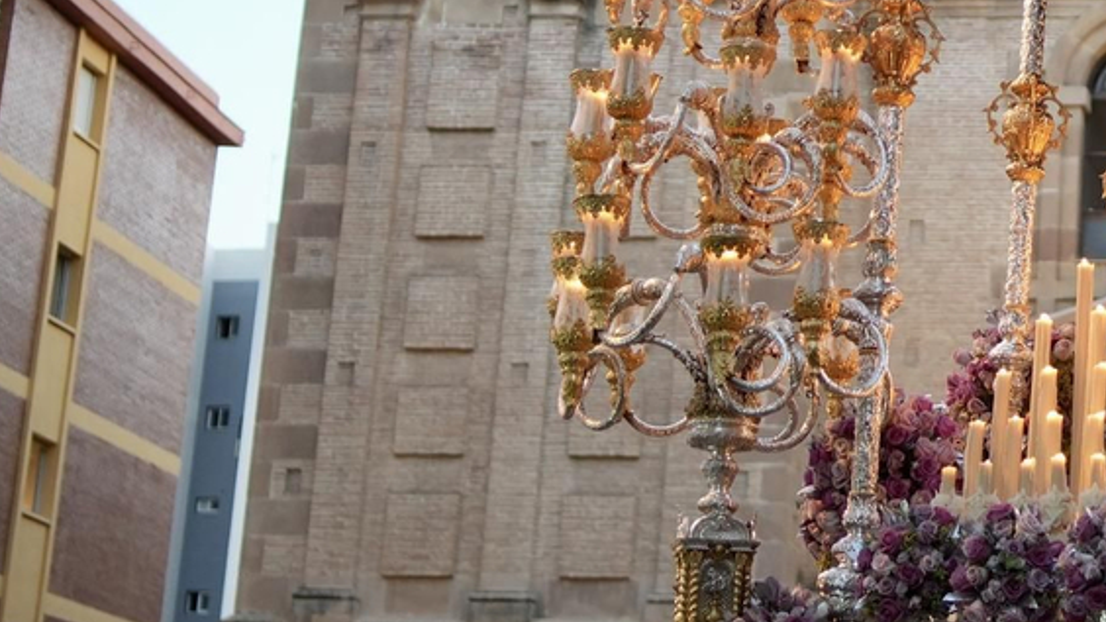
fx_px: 3049
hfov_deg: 19.3
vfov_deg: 11.6
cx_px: 1339
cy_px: 149
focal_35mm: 104
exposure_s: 1/200
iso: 640
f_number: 1.4
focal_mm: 35
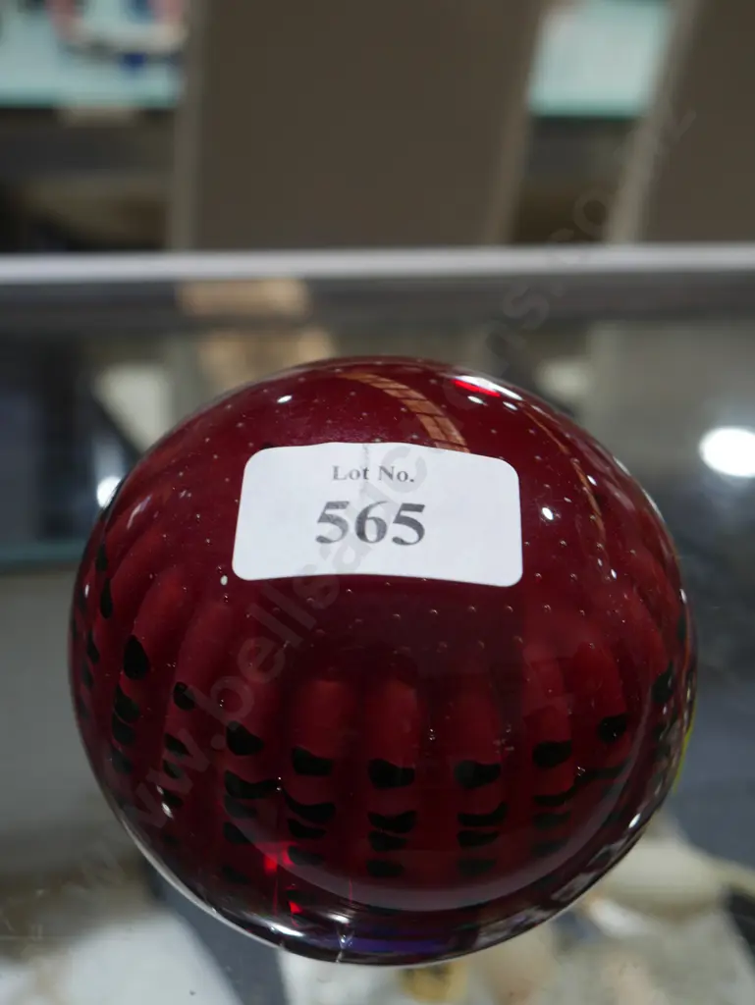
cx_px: 378
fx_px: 1453
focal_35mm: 50
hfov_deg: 29.1
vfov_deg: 38.2
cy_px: 502
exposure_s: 1/60
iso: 250
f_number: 5.3
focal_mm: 25
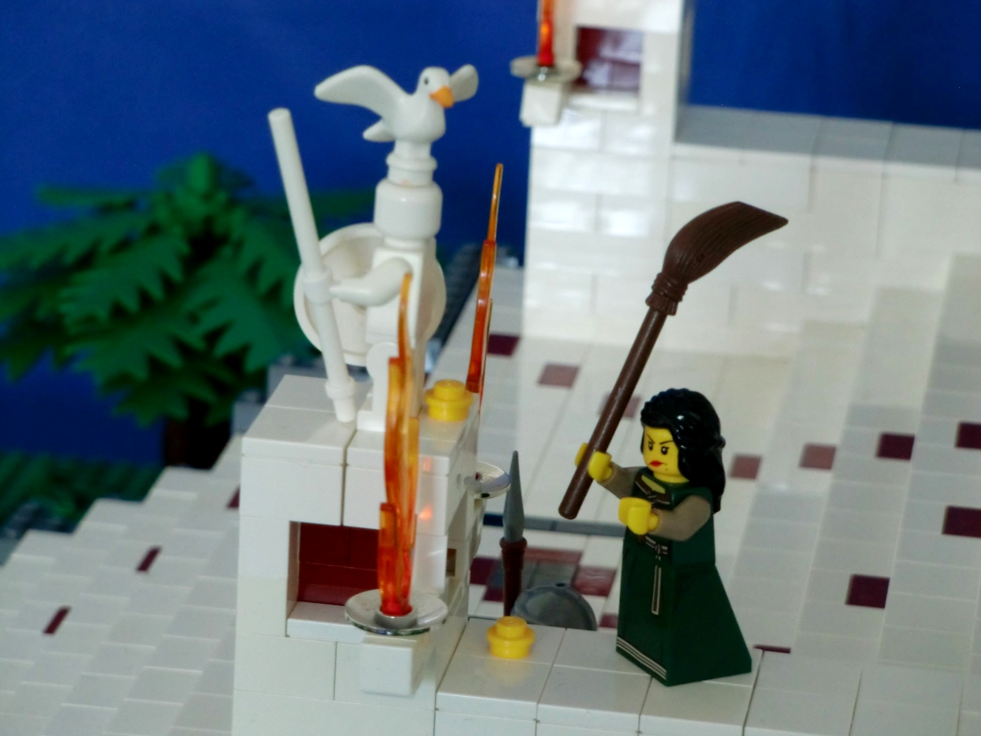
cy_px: 368
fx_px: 4110
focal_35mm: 145
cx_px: 490
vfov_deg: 10.2
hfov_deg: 13.6
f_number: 4.6
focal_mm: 25.9
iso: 400
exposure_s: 1/13
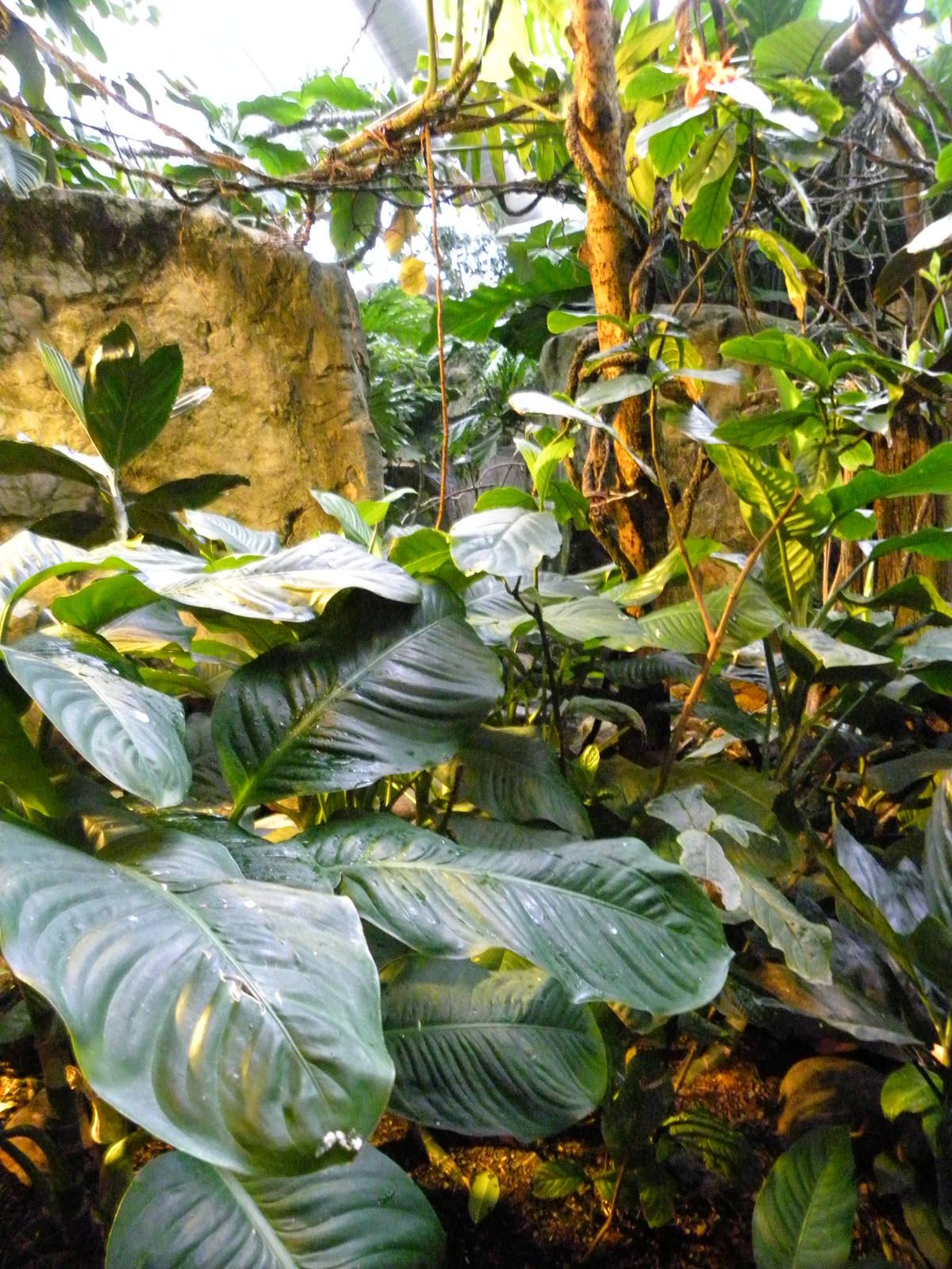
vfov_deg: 67.3
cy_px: 634
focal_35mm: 26
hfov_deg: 53.1
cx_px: 476
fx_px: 953
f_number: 2.8
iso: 800
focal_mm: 4.6
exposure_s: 1/3.3
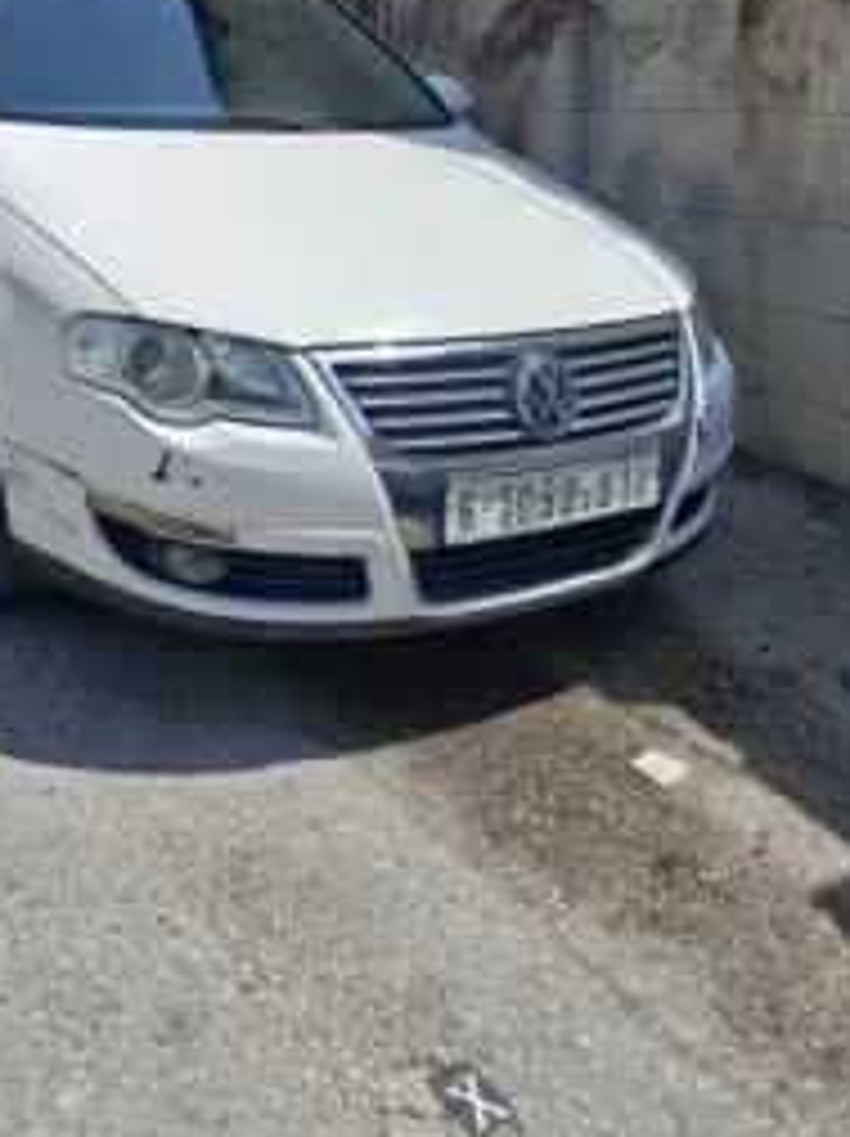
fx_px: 1247
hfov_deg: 37.4
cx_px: 328
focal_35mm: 38
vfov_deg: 46.9
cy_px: 256
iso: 51
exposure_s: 1/1126
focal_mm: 5.25
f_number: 1.7
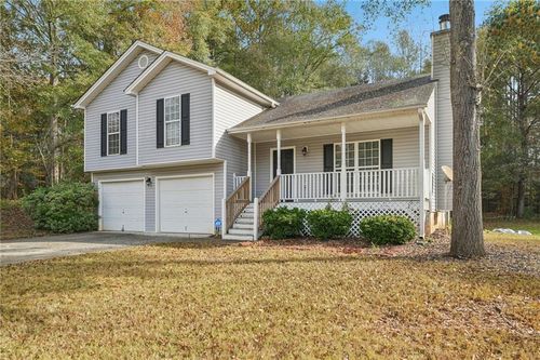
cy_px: 180
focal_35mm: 24
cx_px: 270
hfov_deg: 73.8
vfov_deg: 53.1
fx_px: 360
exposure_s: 1/40
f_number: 8
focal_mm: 24
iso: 100
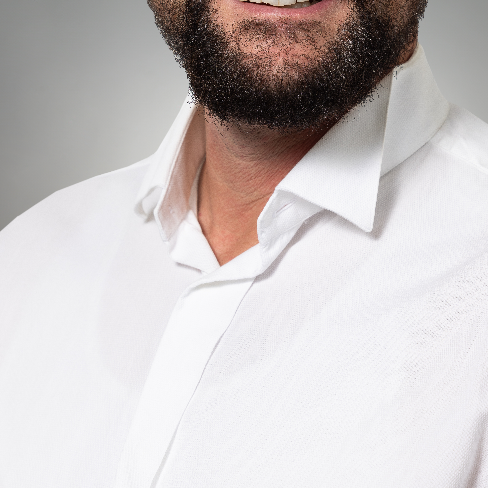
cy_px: 25
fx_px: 2951
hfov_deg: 9.5
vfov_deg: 9.4
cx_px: 283
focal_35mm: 185
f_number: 8
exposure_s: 1/200
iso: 100
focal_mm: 102
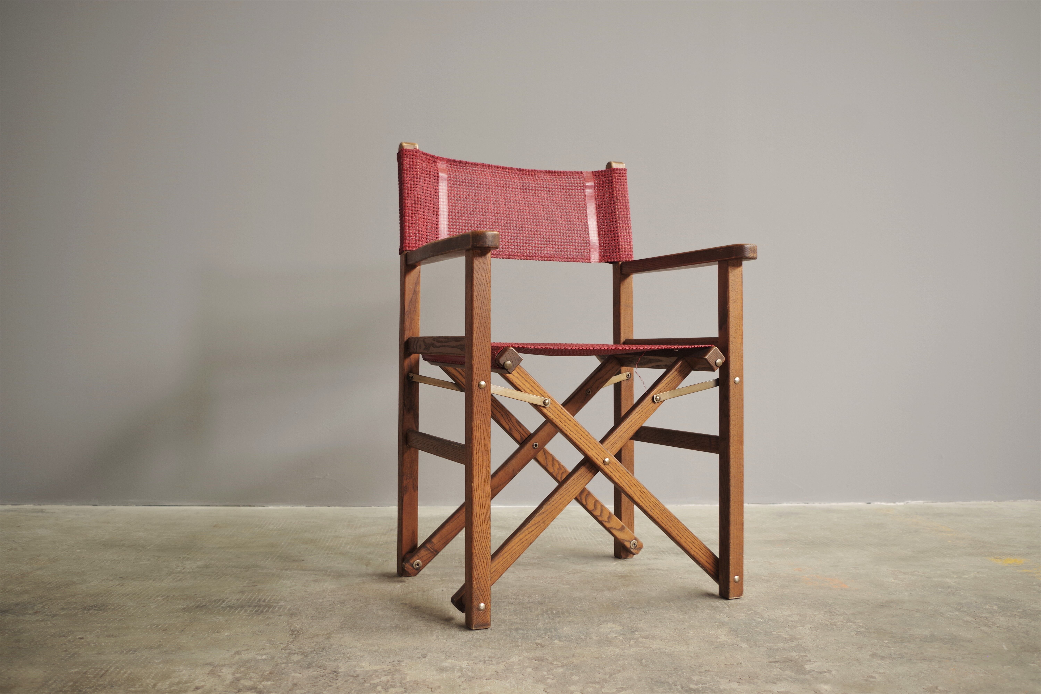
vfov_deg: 38.9
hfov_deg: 55.8
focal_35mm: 34
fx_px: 983
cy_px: 347
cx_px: 520
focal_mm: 23.13
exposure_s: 1/10
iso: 100
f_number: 4
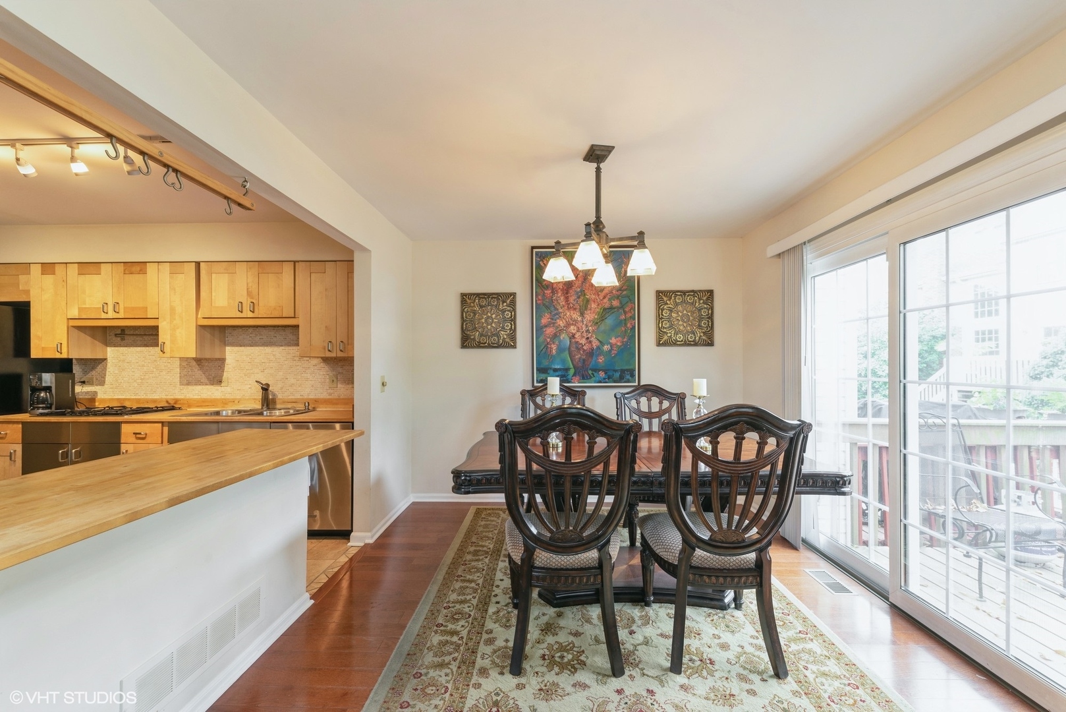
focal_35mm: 14
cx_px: 533
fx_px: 415
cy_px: 356
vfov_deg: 81.3
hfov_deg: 104.2
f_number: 9
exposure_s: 1/3
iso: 200
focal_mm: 14
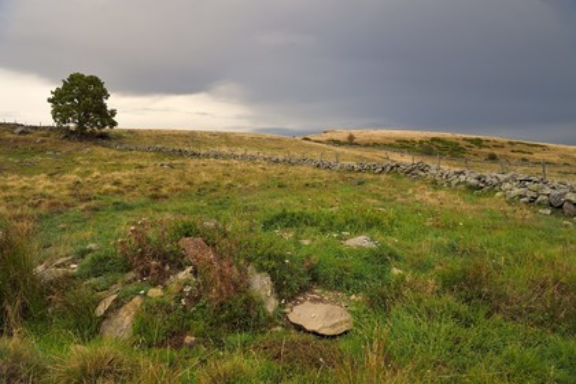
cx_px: 288
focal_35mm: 24
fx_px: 384
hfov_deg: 73.7
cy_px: 192
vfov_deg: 53.1
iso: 200
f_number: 10
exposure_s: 1/250
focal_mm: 24
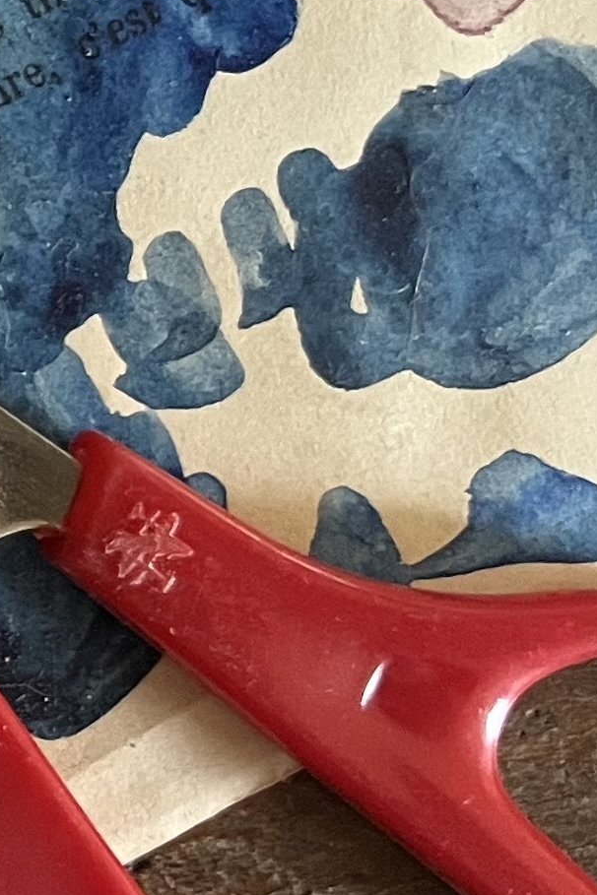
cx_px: -1131
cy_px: -62
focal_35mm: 120
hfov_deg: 9.3
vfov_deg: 16.6
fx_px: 2985
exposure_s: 1/60
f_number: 1.6
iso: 320
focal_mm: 5.1
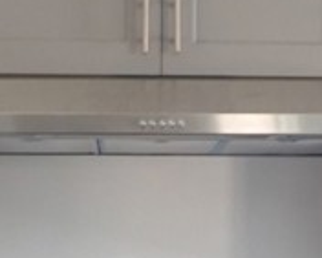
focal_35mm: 128
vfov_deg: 11.6
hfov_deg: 15.0
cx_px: 161
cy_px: 370
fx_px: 1221
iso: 200
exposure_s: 1/40
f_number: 2.5
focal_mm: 6.37
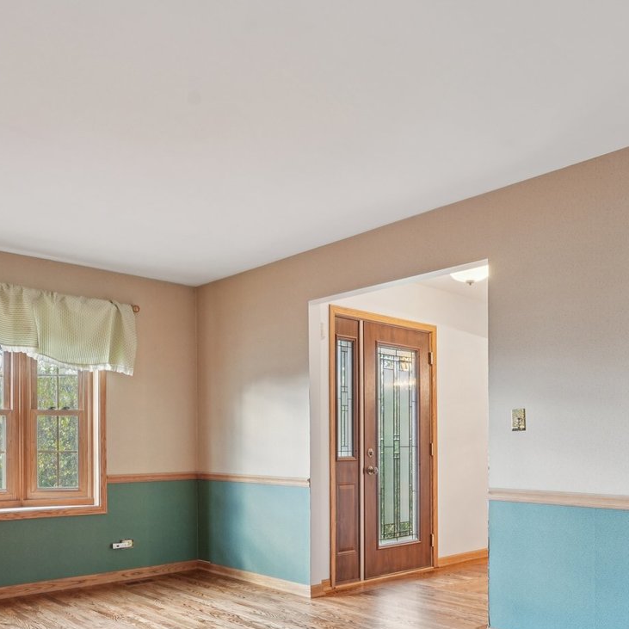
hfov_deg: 50.0
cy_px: 437
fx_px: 658
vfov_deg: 49.9
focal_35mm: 32
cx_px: 197
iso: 320
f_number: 8
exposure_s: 1/5
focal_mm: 17
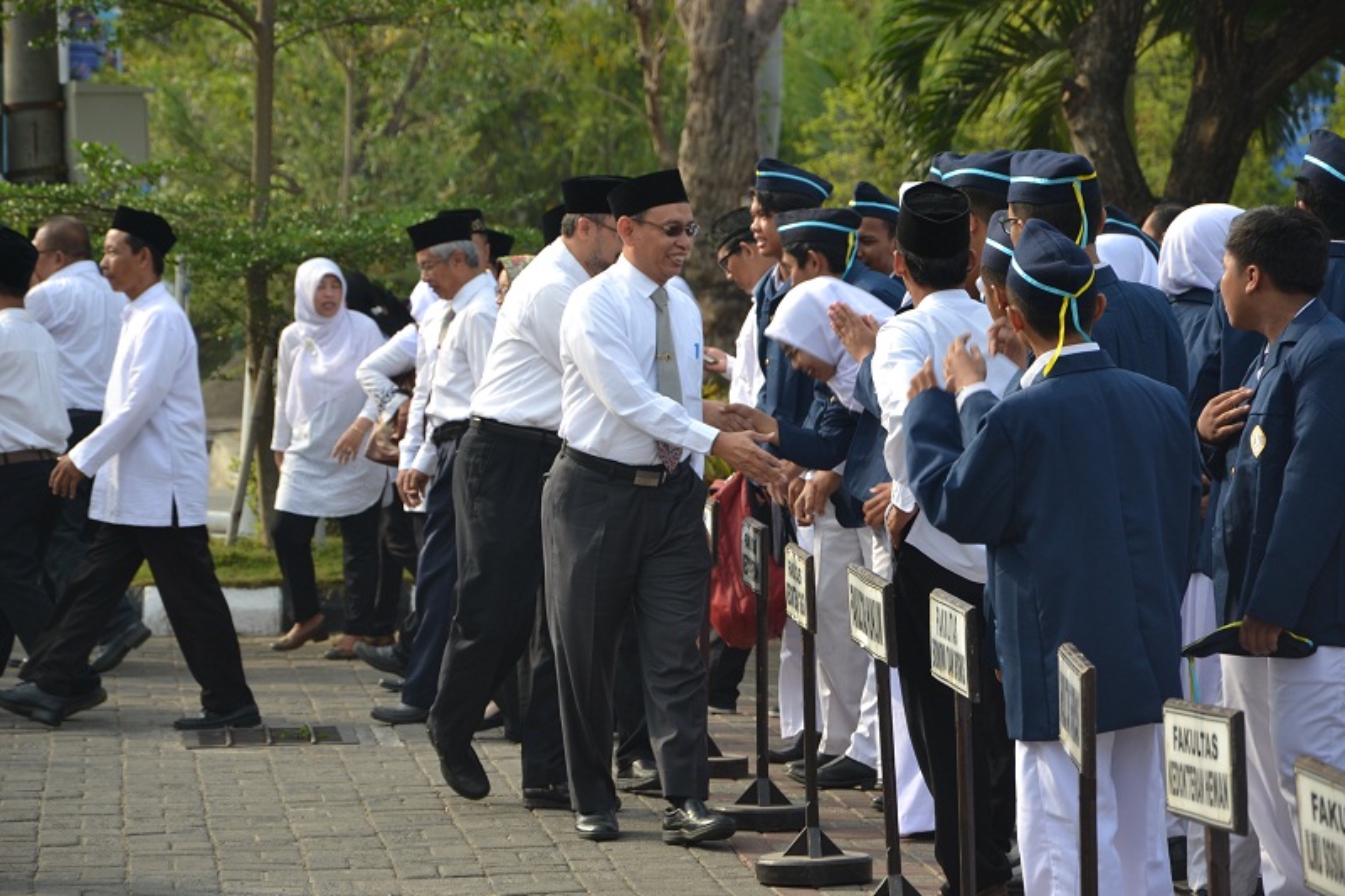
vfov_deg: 8.7
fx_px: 5883
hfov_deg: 13.0
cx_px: 672
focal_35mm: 158
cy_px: 448
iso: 100
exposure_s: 1/125
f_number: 5.6
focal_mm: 105
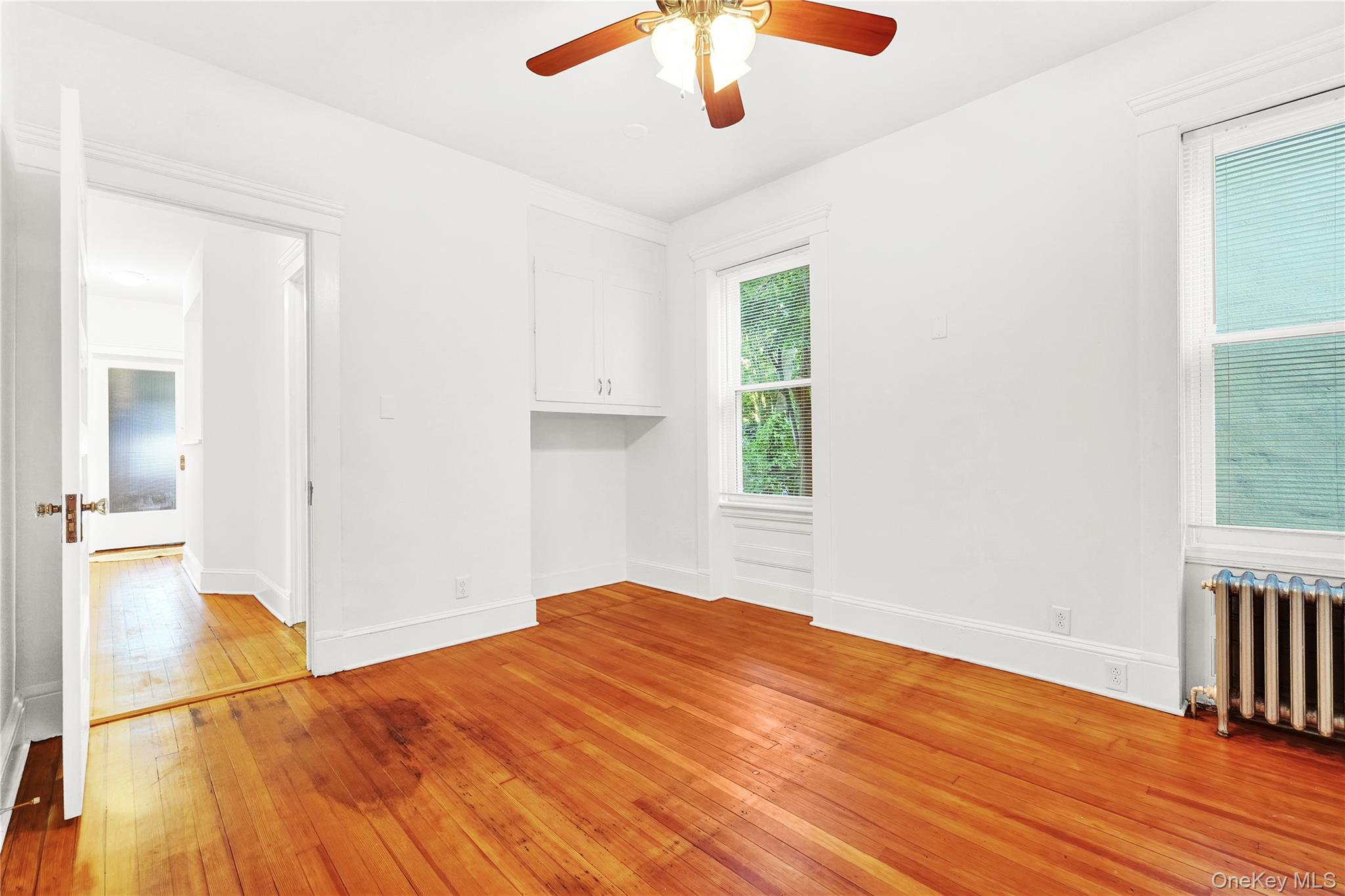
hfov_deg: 100.4
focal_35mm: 15
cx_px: 672
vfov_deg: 77.3
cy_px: 448
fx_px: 560
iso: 320
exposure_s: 1/10
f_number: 8
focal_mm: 10
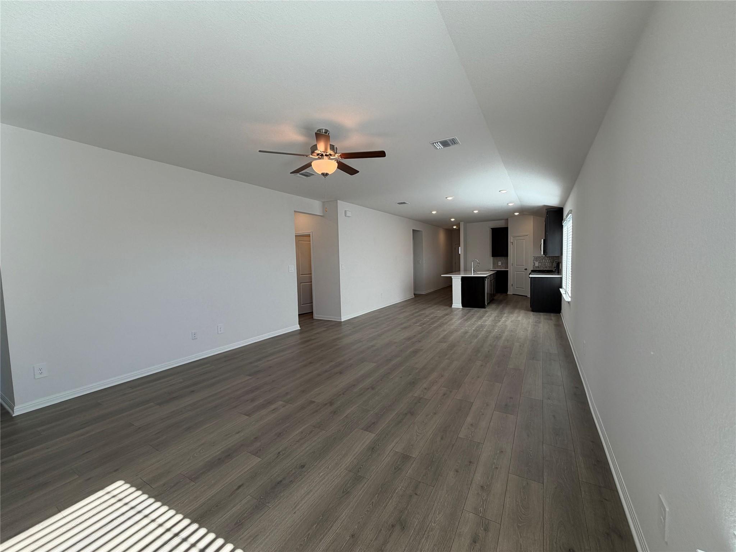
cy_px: 276
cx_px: 368
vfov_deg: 85.7
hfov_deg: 102.1
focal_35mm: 14
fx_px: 298
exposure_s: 1/120
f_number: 2.2
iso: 50
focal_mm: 2.22
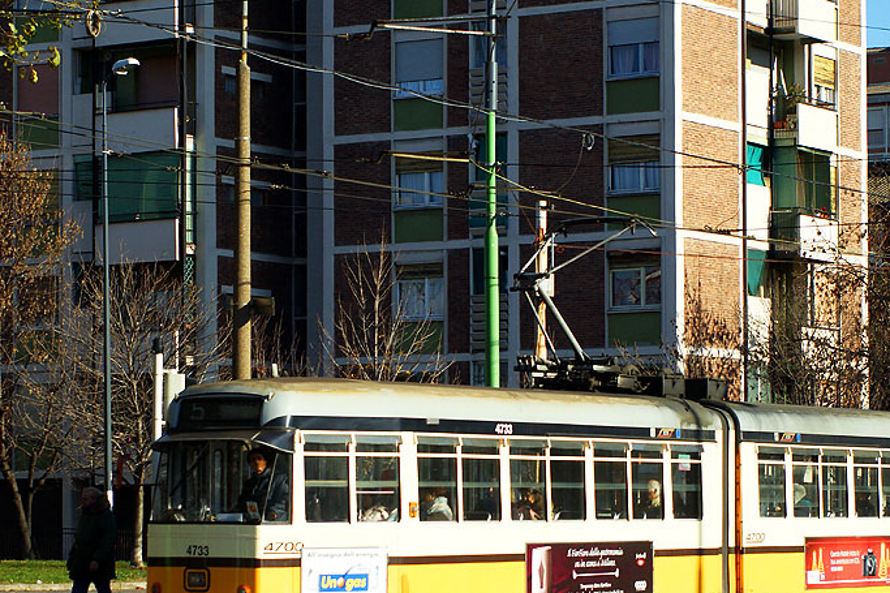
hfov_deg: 16.6
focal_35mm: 124
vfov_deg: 11.1
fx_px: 3058
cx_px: 451
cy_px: 400
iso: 200
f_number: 5.6
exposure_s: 1/640
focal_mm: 55
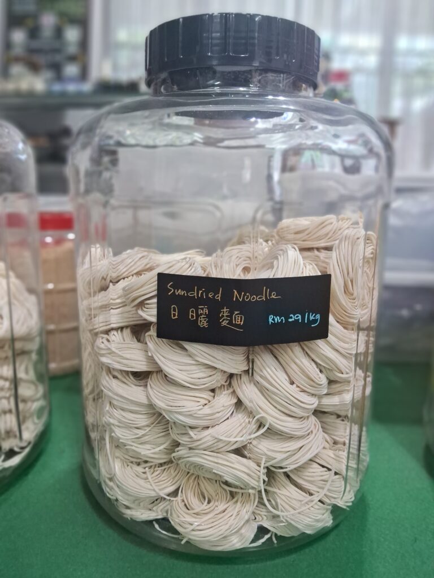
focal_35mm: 26
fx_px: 435
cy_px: 289
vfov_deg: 67.3
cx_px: 217
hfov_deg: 53.1
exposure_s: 1/40
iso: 320
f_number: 1.8
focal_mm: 3.98
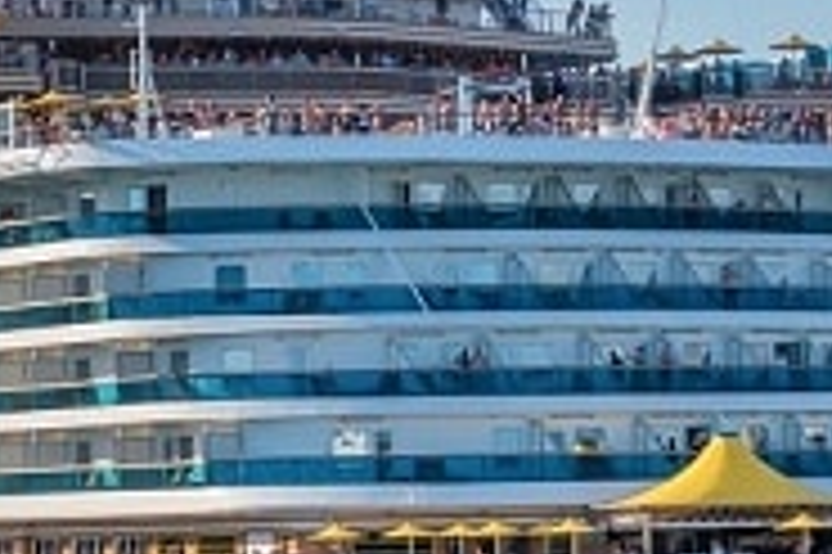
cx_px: -202
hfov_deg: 9.0
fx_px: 5195
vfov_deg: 6.1
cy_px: 534
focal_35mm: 225
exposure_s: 1/200
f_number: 11
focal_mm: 52
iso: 90
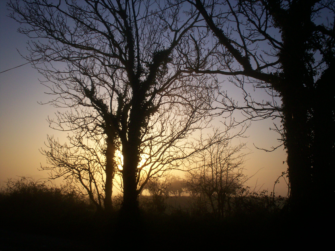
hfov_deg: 51.4
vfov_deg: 39.7
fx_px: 348
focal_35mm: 36
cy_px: 126
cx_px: 168
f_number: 4.5
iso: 100
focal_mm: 6
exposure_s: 1/796
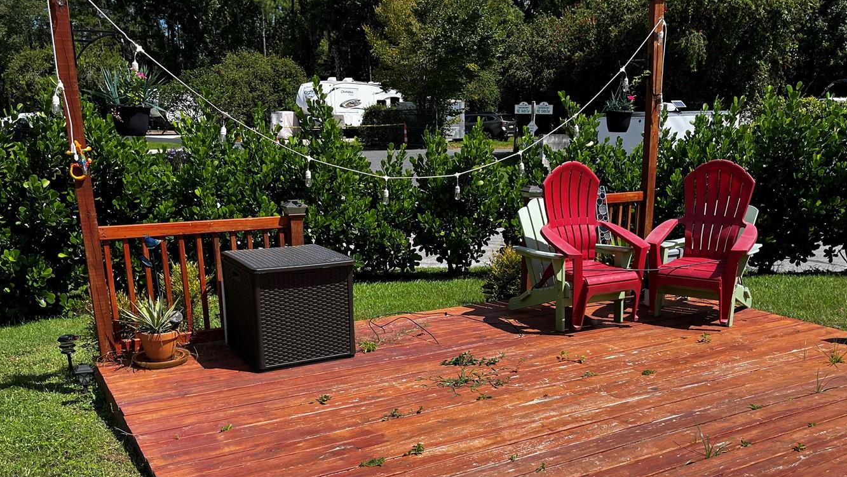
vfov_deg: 34.1
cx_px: 437
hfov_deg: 58.0
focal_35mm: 34
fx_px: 764
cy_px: 345
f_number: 1.6
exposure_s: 1/3413
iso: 50
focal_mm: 5.1
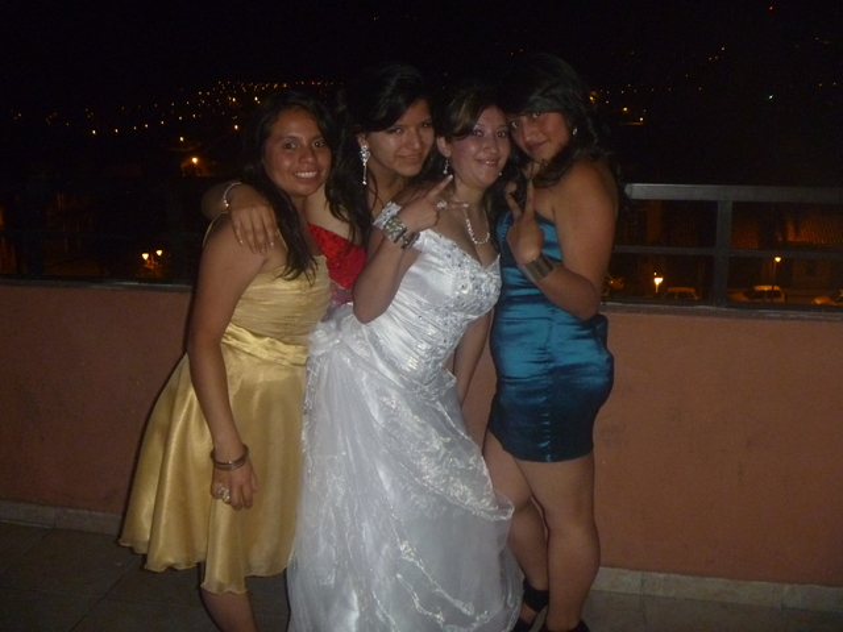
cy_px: 316
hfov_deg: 52.6
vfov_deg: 40.7
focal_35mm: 35
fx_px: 852
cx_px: 422
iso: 400
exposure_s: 1/30
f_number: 3.5
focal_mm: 6.3
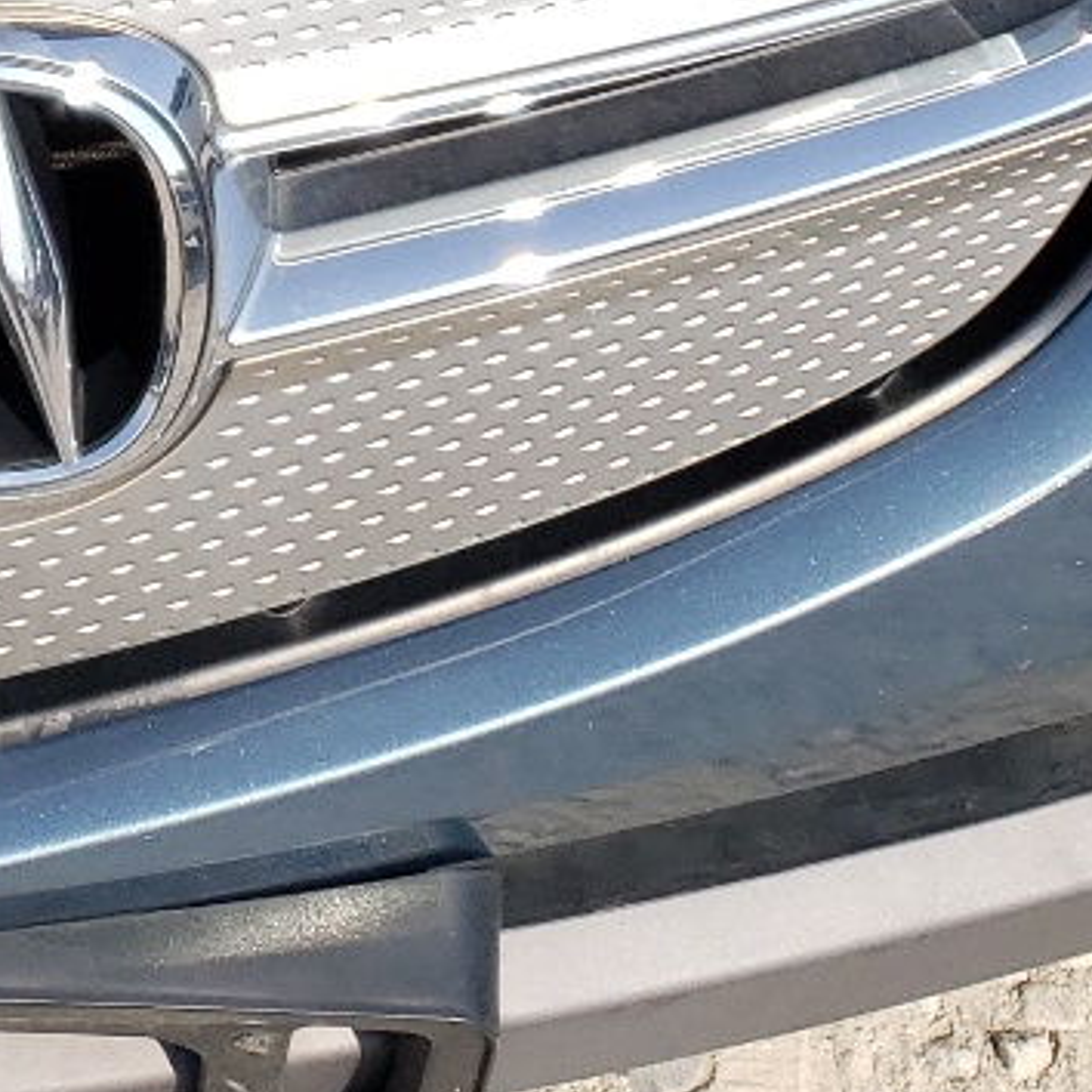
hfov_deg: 16.4
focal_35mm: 104
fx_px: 3712
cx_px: -34
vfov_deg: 15.3
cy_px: -598
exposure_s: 1/3333
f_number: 1.5
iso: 50
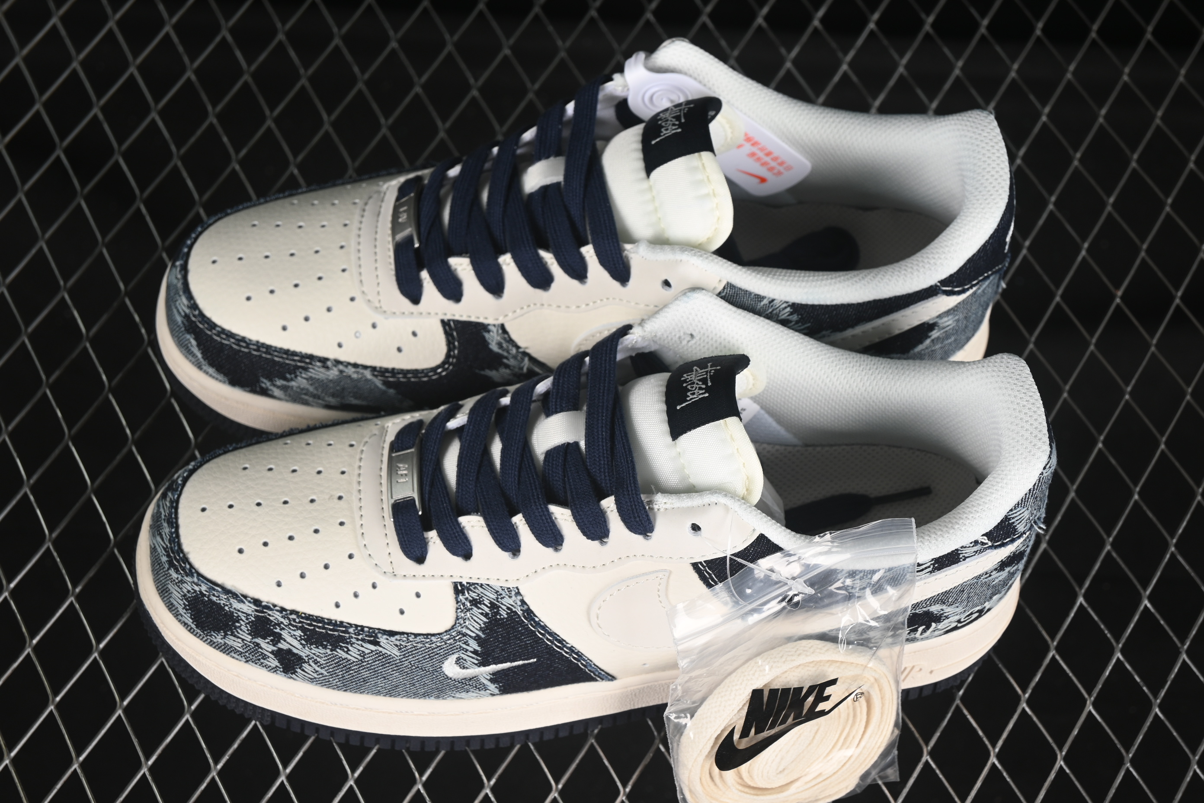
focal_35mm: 75
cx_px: 602
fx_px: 2508
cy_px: 402
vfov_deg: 18.2
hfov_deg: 27.0
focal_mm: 50
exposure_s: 1/60
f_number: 7.1
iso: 160
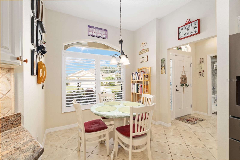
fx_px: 107
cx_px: 120
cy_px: 80
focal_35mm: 16
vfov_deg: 73.7
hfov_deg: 96.7
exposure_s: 1/20
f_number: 7.1
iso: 320
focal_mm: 16
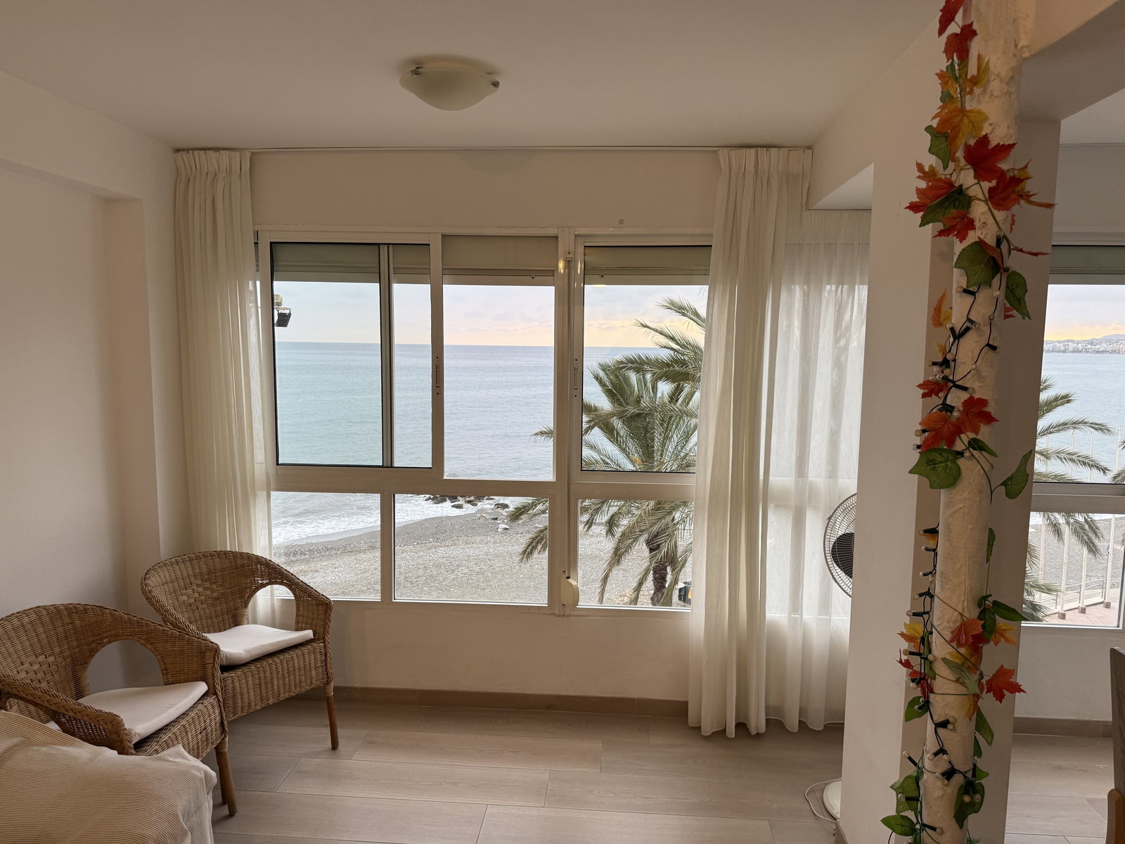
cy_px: 422
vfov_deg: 56.8
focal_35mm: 24
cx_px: 562
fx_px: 780
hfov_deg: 71.6
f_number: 1.78
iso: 125
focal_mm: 6.76
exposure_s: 1/100
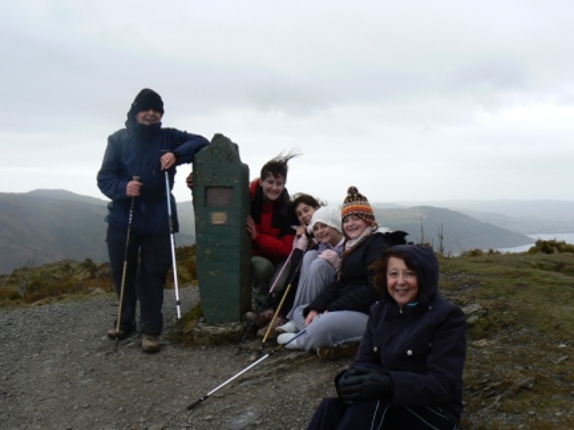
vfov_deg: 39.7
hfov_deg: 51.4
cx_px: 287
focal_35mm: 36
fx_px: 597
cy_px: 215
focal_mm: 6
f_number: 5.6
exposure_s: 1/160
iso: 80
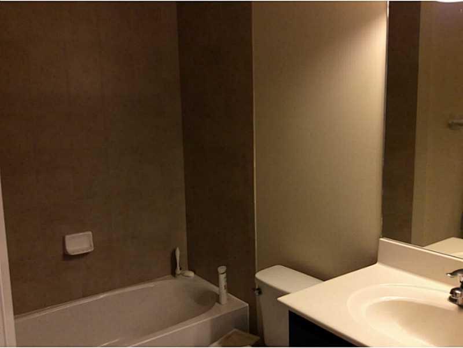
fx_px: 428
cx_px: 232
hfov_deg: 56.8
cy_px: 174
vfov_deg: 44.2
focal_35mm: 32
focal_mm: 3.3
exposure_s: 1/24
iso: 80
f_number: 2.4
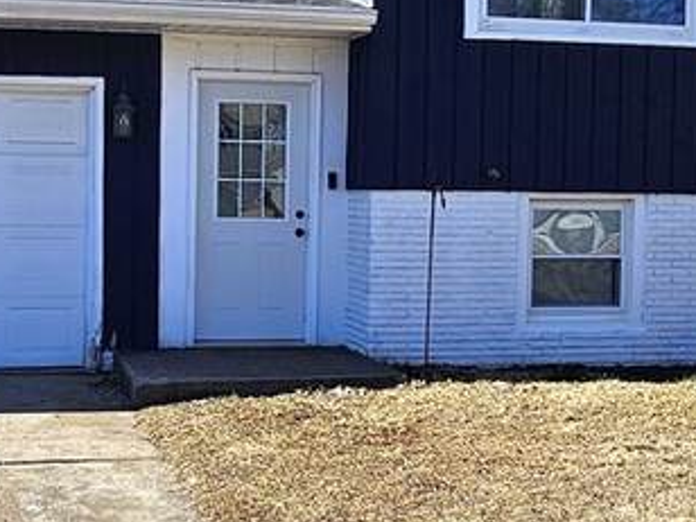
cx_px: 258
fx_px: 1086
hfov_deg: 35.3
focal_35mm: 54
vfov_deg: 27.0
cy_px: 253
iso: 50
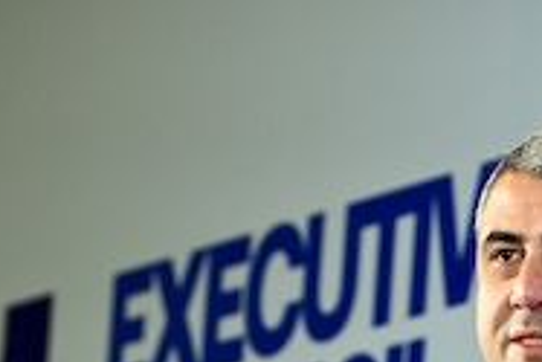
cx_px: 371
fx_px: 6976
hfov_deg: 4.4
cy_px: 615
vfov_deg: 3.0
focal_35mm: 463
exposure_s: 1/250
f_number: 4
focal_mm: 135
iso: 1600
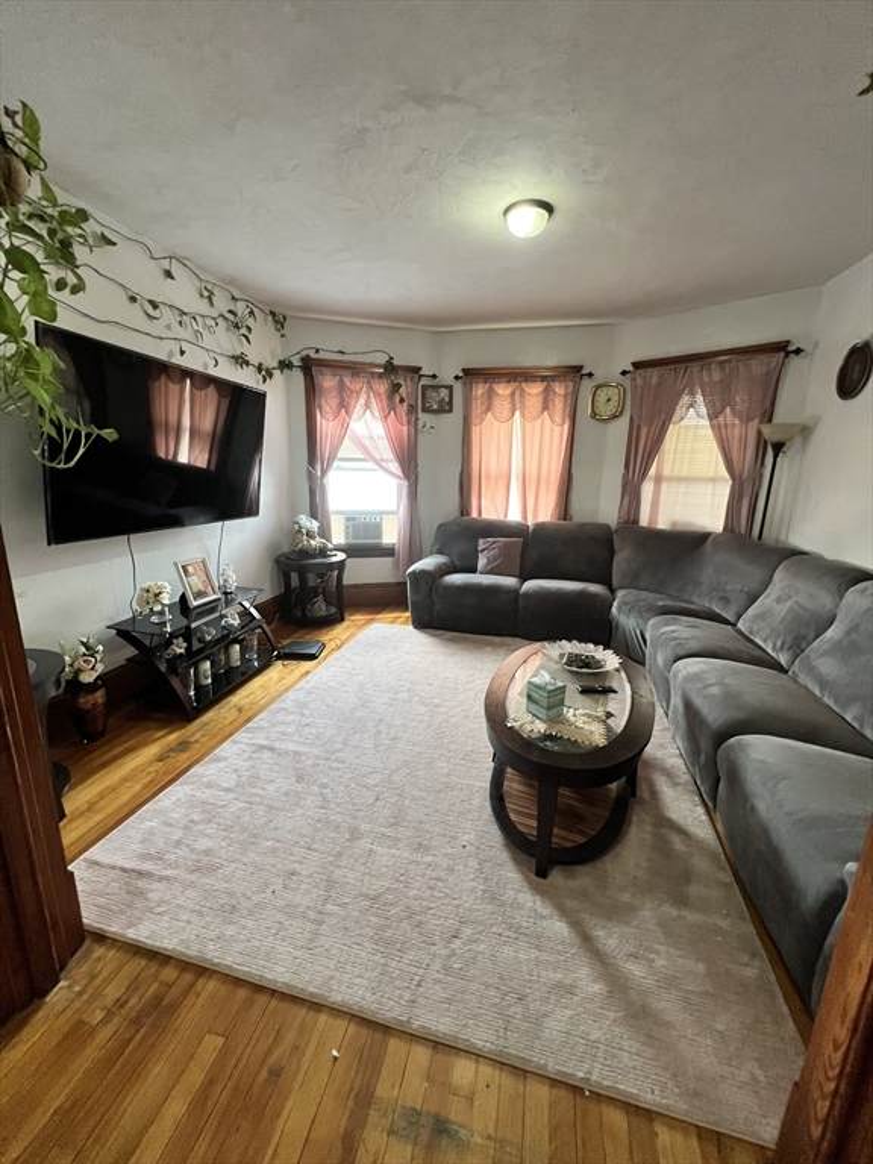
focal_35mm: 13
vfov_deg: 106.2
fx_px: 437
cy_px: 582
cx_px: 436
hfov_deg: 89.9
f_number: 1.8
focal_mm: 1.57
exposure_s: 1/60
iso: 250
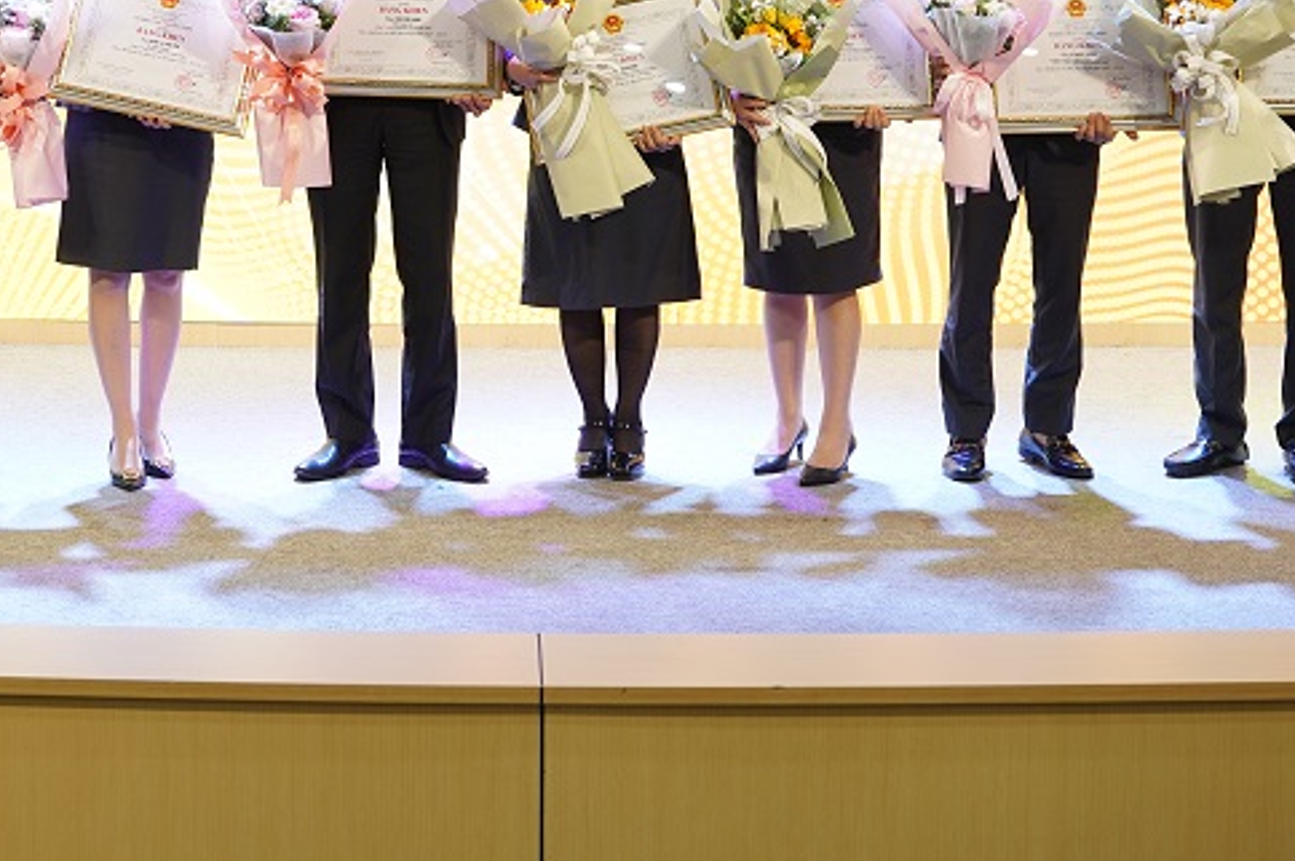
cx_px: 404
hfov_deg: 31.5
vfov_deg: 20.9
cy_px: 32
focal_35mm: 63
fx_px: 2273
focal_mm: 30.6
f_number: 4
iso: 500
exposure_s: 1/80
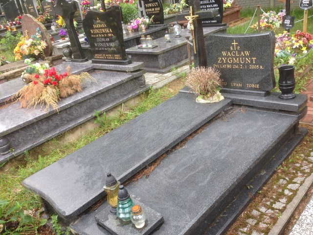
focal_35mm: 33
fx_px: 298
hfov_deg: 55.4
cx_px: 156
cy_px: 118
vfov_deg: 42.9
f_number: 2.4
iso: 50
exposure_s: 1/127
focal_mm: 4.12
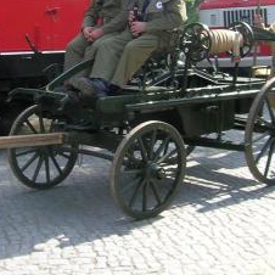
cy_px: 60
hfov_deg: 20.4
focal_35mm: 85
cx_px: 103
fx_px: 764
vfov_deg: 20.2
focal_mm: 5.7
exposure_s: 1/102
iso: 50
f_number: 4.9
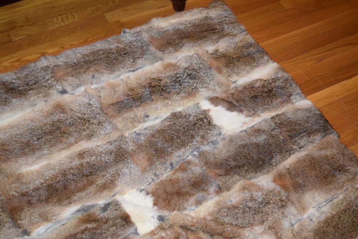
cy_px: 120
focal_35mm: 52
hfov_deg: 37.8
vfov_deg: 25.8
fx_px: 522
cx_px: 179
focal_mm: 35
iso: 1800
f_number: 4.5
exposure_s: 1/60
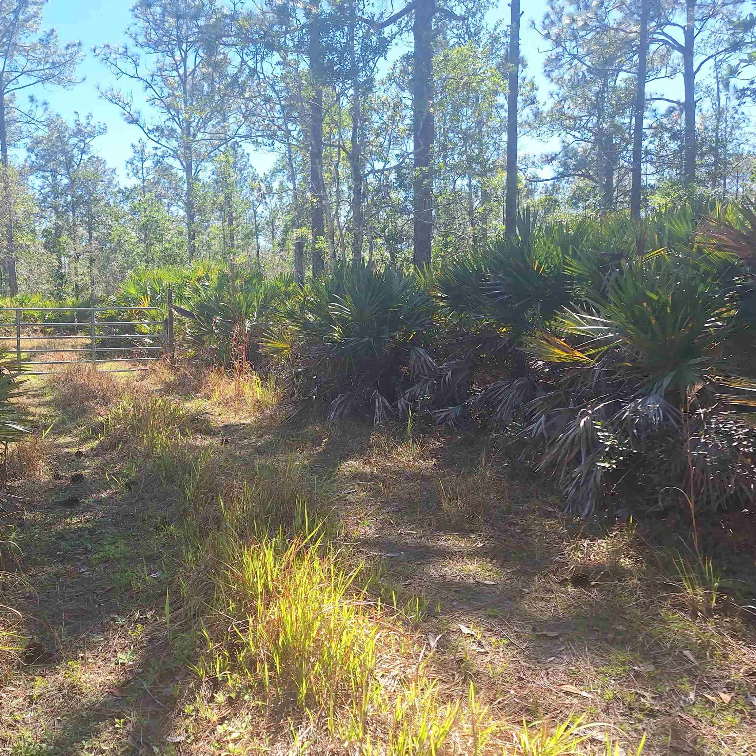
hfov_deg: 56.1
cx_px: 252
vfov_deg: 57.3
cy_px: 366
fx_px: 692
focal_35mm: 28
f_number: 1.8
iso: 25
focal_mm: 5.54
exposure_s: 1/987
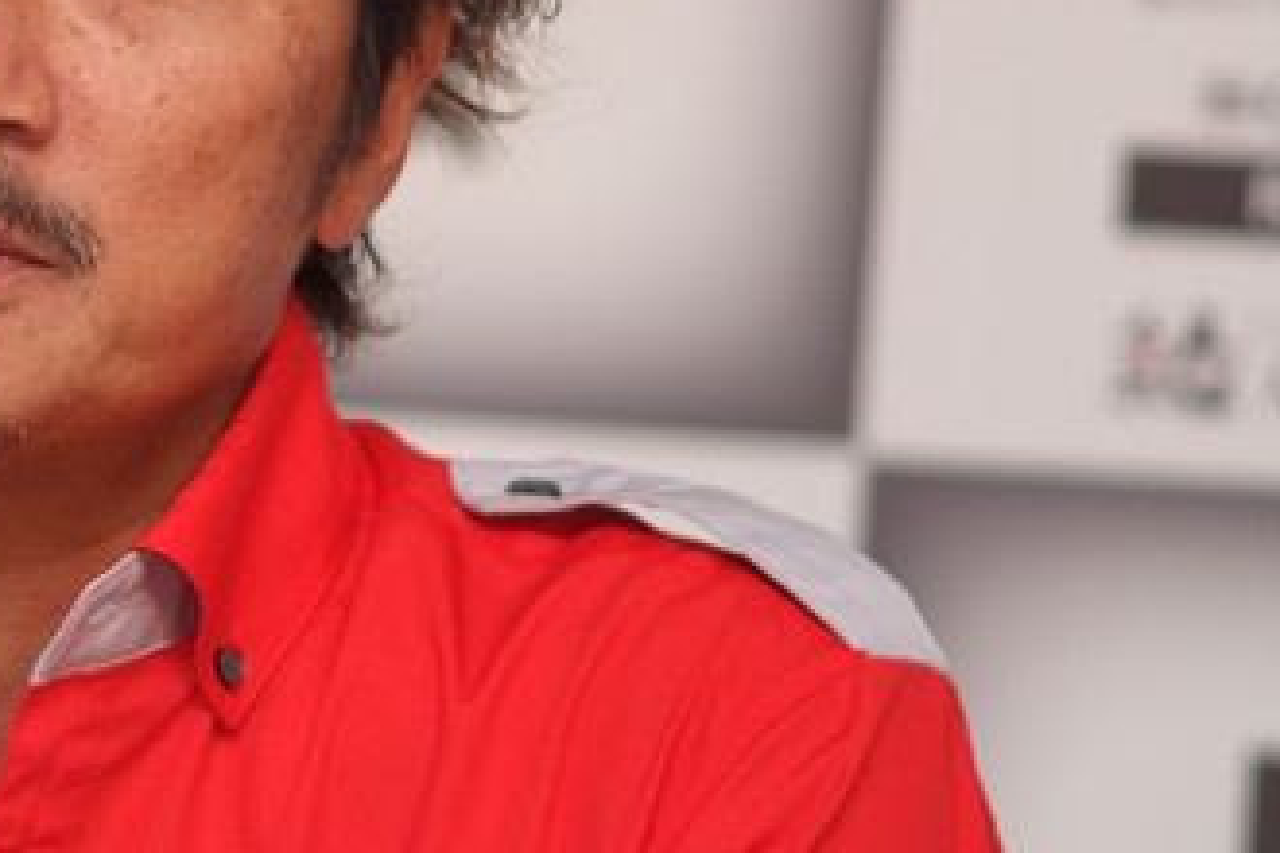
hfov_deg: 3.5
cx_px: -23
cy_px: 264
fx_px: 20941
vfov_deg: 2.3
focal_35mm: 589
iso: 400
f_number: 2.8
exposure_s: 1/250
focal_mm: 180
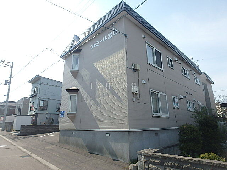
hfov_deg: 79.0
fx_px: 138
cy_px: 85
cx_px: 114
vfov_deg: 63.4
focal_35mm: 21
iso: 125
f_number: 3.5
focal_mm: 3.7
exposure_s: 1/1000
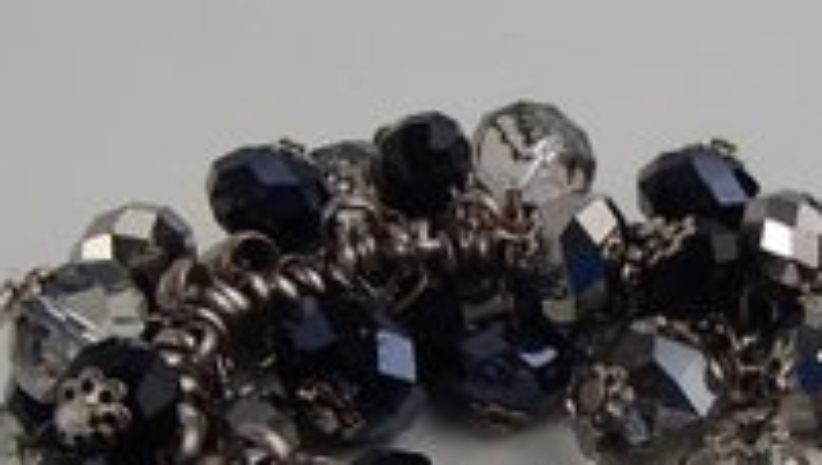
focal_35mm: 69
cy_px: 496
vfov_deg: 17.0
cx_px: 549
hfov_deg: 30.3
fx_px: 1506
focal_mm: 6.64
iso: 200
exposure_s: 1/160
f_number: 4.7
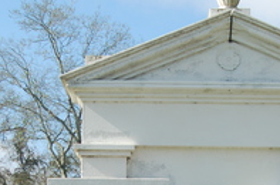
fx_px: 923
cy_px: 225
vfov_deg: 11.2
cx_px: 145
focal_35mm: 119
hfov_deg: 17.3
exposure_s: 1/250
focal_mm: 26
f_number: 9
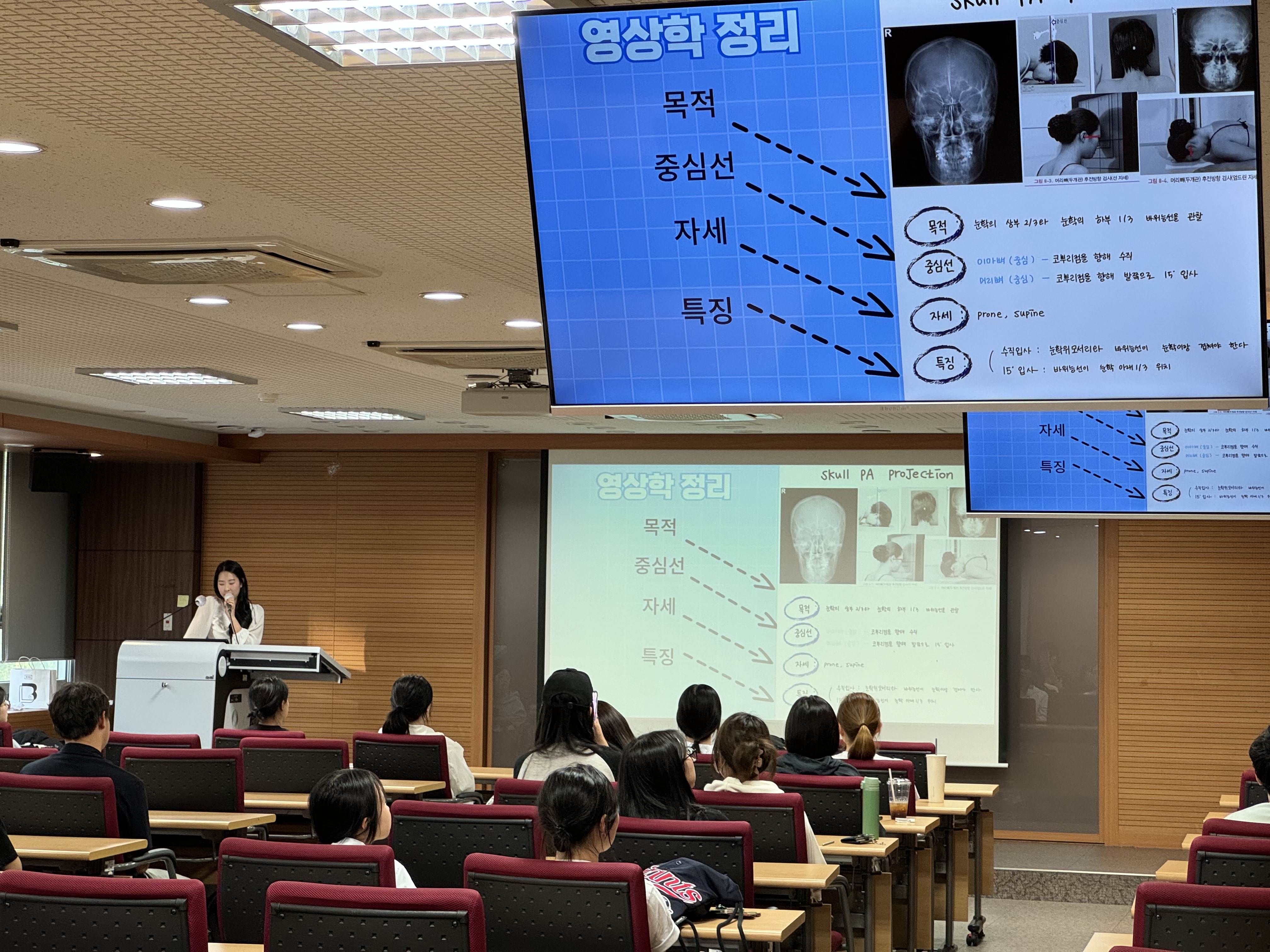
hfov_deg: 25.3
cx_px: 635
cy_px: 476
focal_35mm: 77
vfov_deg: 19.1
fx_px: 2825
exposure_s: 1/60
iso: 200
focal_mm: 9
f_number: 2.8
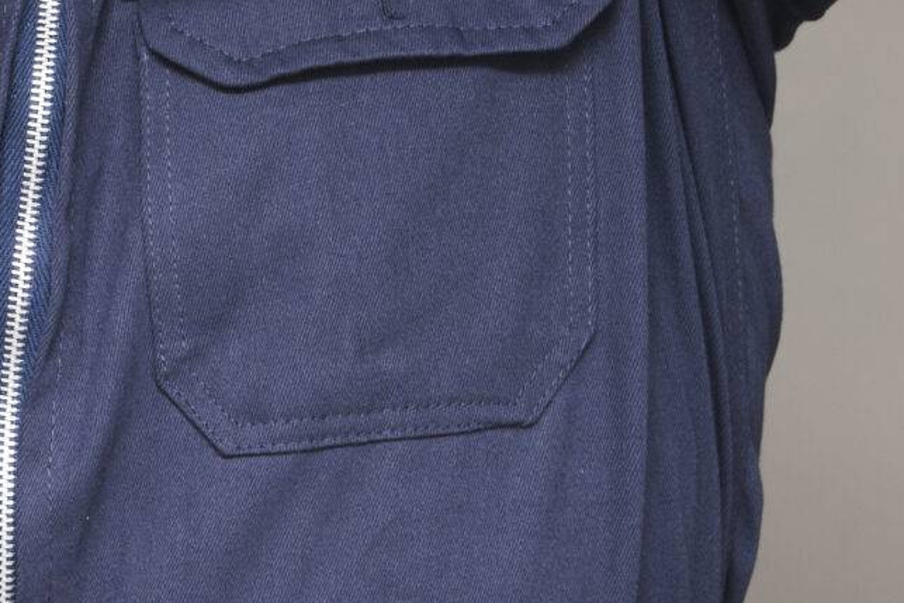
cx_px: -541
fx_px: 6203
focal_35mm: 247
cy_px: -421
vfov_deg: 5.5
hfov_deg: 8.1
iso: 320
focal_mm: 62
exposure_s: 1/125
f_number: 4.5
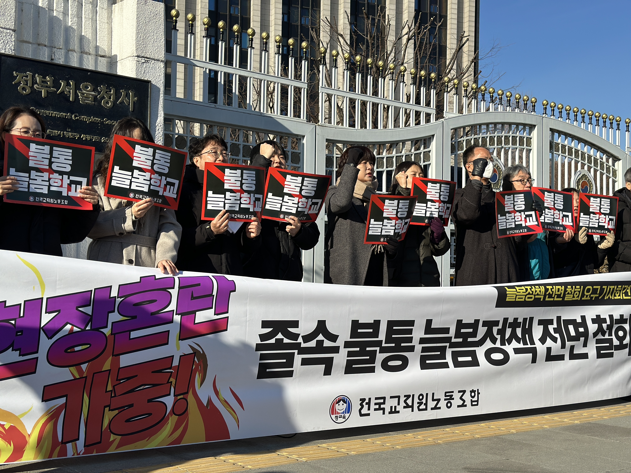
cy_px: 236
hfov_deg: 39.7
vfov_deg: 30.3
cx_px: 316
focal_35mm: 48
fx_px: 875
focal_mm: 6.86
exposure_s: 1/6211
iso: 100
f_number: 1.78
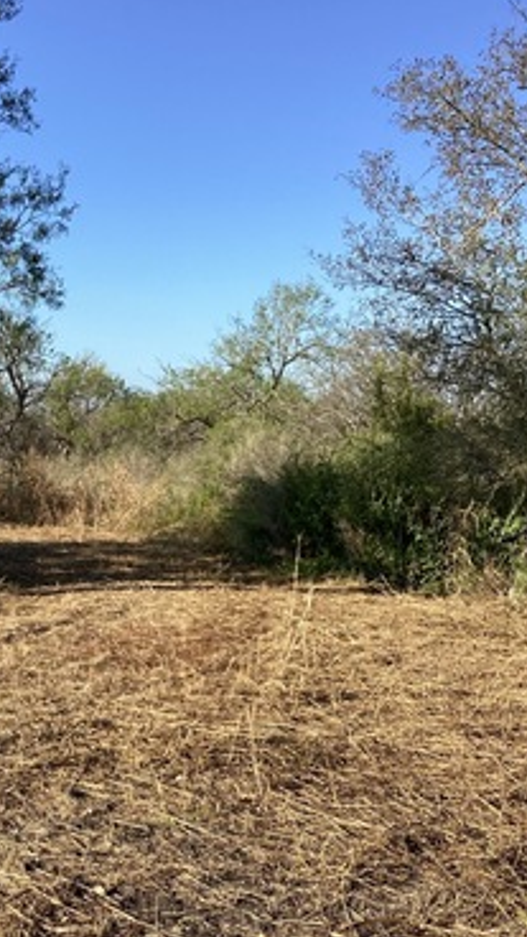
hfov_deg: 26.5
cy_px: 555
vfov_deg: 46.2
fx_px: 1093
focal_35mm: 44
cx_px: 97
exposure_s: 1/849
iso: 25
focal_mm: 3.3
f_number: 2.4
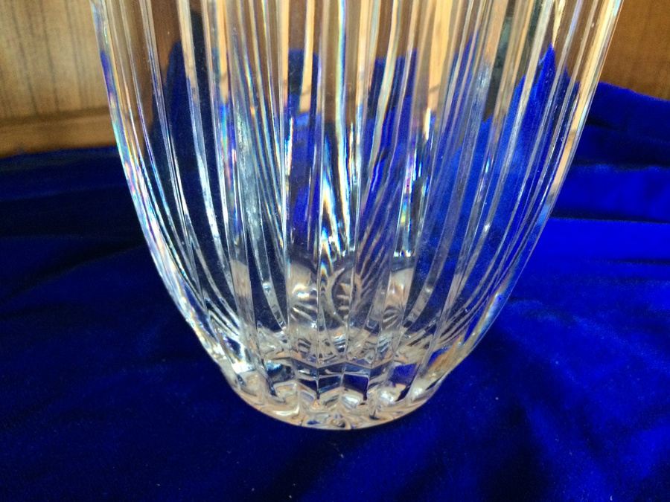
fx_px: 581
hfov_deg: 60.0
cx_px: 335
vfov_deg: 46.8
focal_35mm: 30
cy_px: 251
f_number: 2.2
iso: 320
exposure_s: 1/15
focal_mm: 4.12
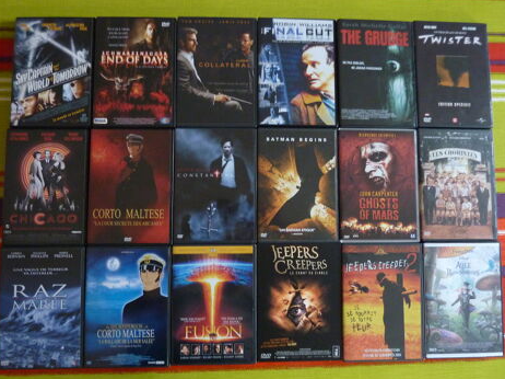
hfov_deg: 67.3
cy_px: 186
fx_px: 379
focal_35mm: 26
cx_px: 252
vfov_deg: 53.0
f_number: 3.3
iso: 400
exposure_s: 1/8
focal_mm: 4.1
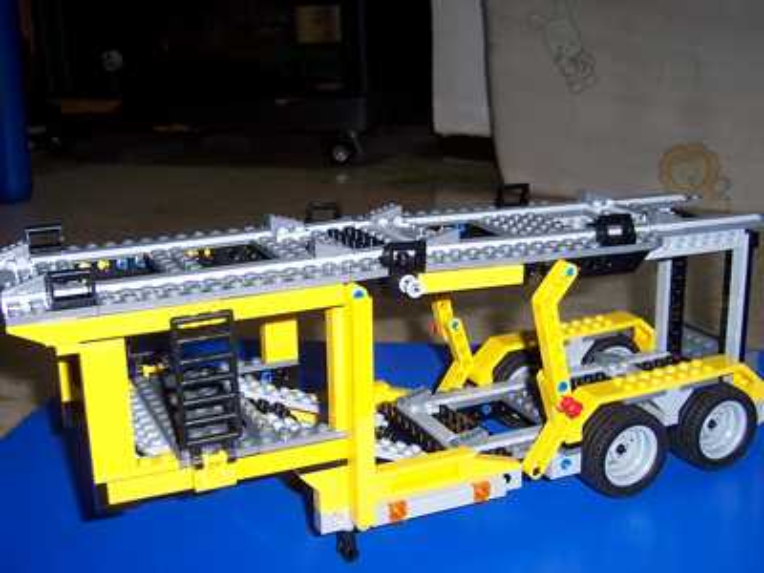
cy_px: 286
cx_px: 382
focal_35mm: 45
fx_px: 993
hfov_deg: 42.1
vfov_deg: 32.2
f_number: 3.2
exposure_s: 1/60
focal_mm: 7.7
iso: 80
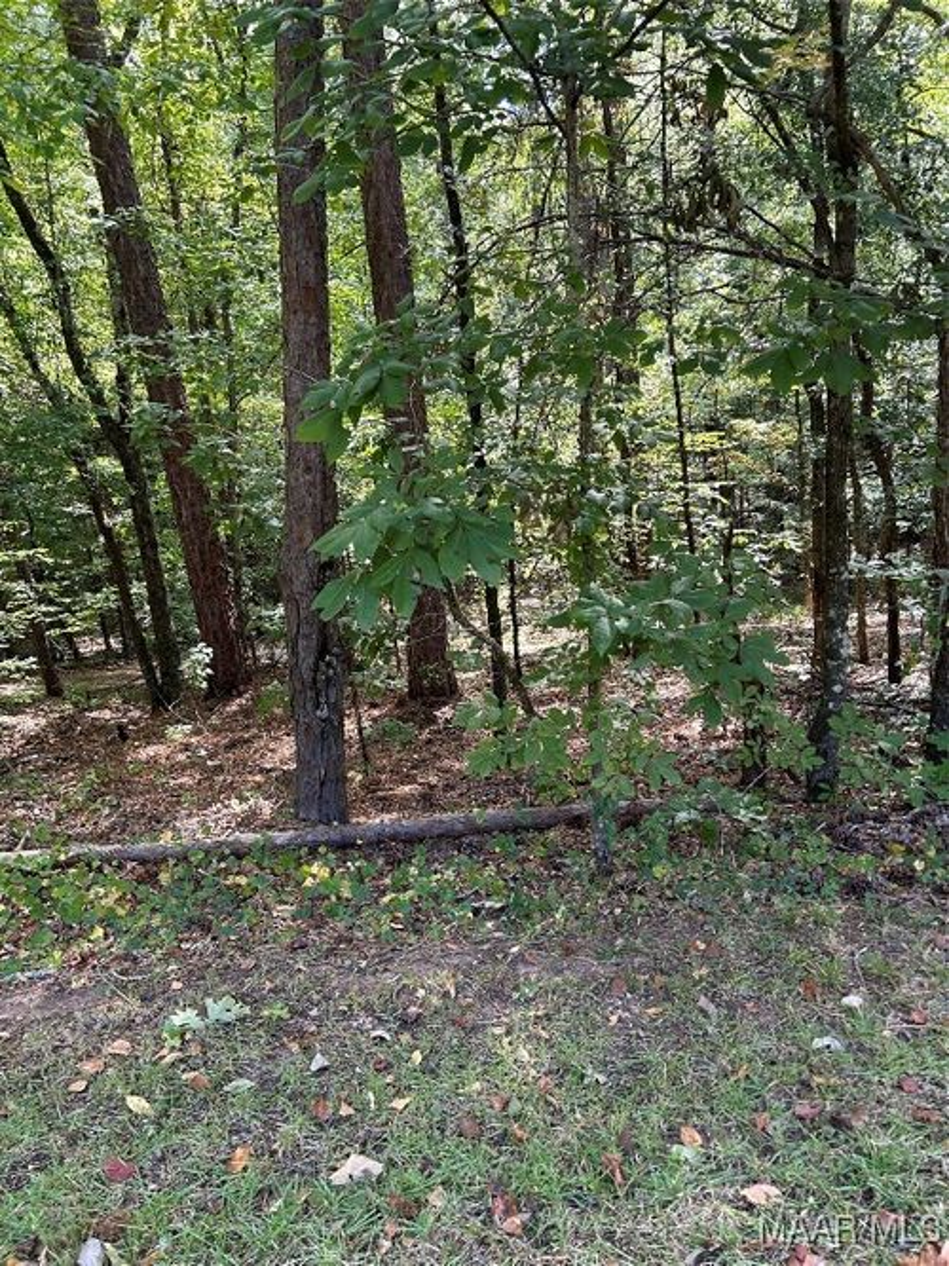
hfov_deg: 53.0
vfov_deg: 67.3
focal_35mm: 26
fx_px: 951
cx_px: 474
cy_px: 633
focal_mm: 5.7
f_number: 1.5
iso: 80
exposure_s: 1/121
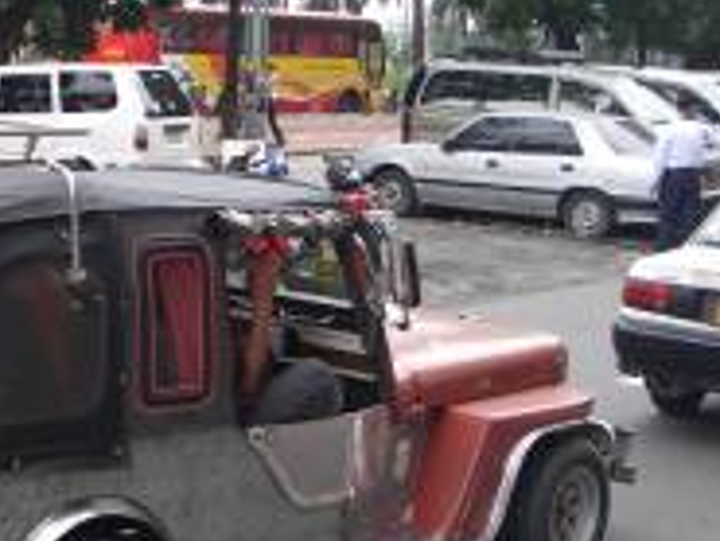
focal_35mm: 82
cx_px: 148
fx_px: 1707
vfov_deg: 18.0
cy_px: 323
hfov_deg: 23.5
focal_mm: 6.3
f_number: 3.3
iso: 80
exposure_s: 1/200
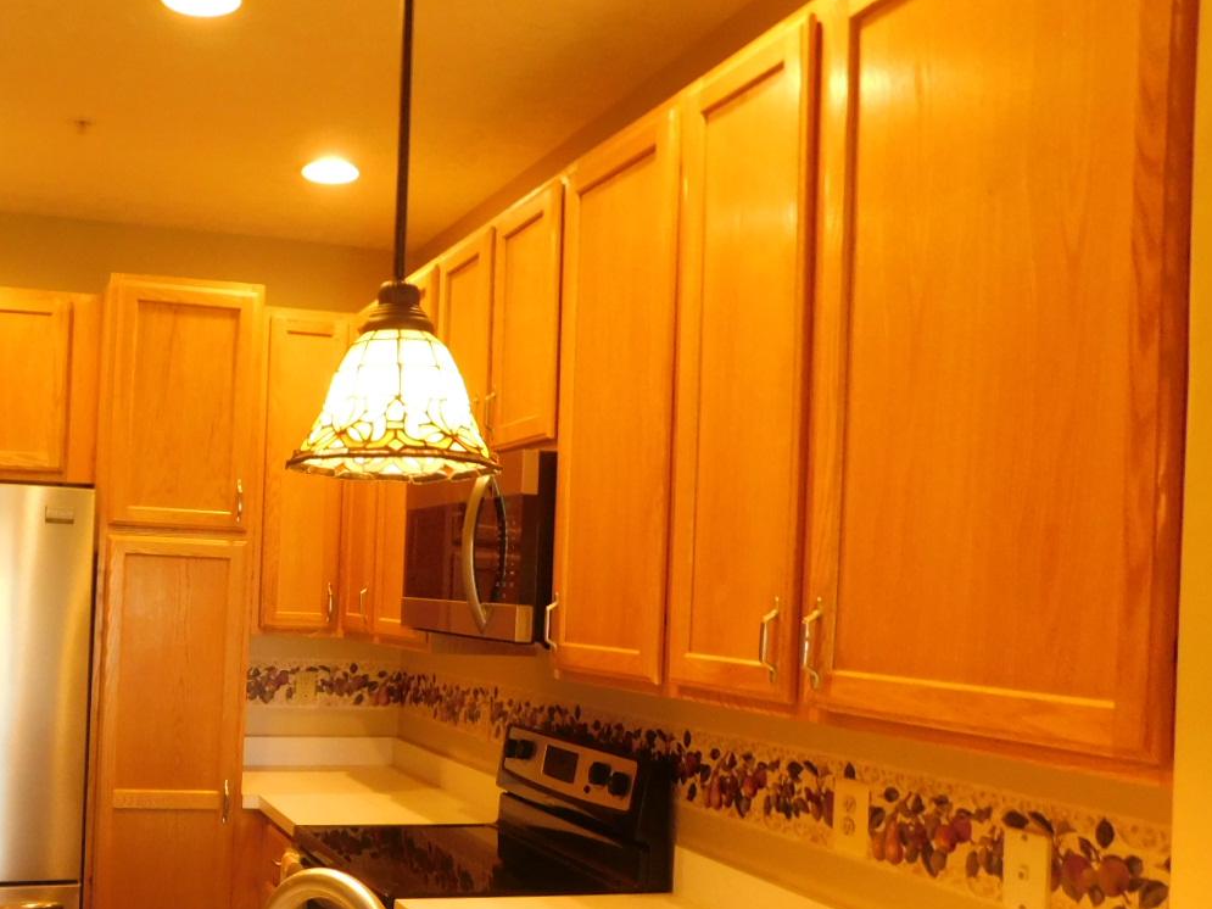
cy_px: 575
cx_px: 252
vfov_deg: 38.4
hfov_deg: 47.6
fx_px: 1295
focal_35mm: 37
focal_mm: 4
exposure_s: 1/30
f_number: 3
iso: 320
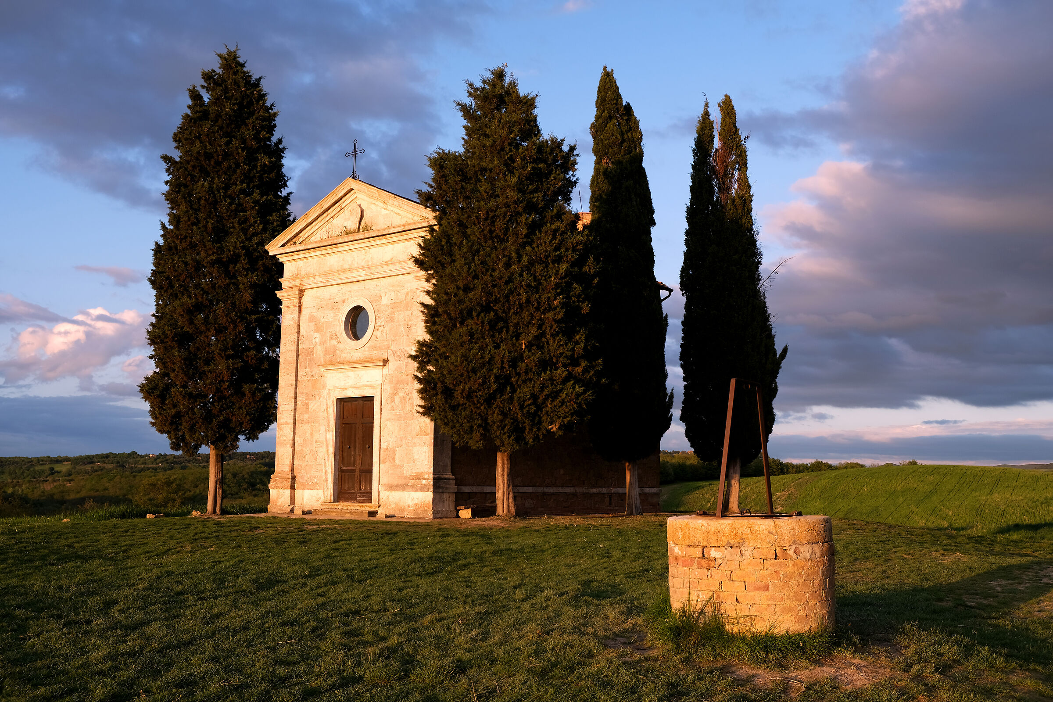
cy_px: 351
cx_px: 526
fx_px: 1024
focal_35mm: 35
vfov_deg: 37.9
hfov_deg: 54.4
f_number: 5.6
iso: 160
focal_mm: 23.3
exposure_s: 1/125
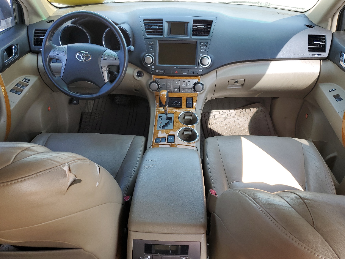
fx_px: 259
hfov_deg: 67.3
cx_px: 172
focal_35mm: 26
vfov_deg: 53.1
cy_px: 130
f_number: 1.5
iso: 50
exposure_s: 1/164
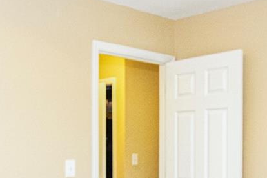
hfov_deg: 34.4
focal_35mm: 58
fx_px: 430
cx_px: 160
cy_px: 216
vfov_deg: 21.6
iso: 2200
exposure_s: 1/60
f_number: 4.5
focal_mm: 10
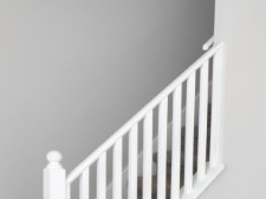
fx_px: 568
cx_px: 270
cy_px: 130
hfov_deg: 25.0
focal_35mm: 74
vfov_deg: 19.8
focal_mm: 10
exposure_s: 1/60
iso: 800
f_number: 3.5
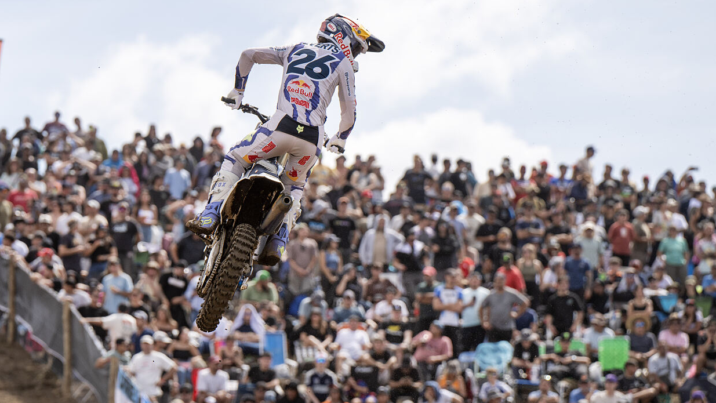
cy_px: 183
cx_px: 358
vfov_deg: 5.8
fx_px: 3987
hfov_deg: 10.3
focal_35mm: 210
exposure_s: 1/2000
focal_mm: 200
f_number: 4.5
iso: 200
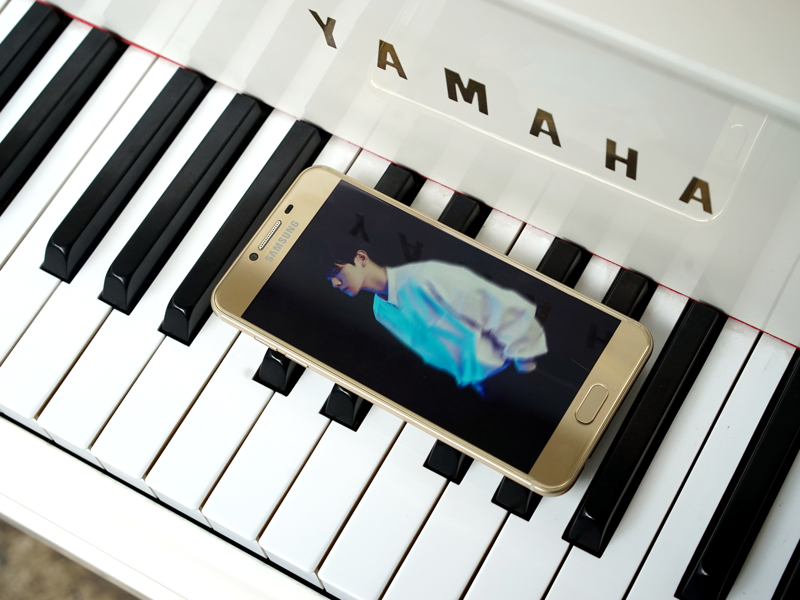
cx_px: 425
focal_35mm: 60
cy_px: 299
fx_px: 1387
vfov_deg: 24.4
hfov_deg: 32.2
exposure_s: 1/200
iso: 800
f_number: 8
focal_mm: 55
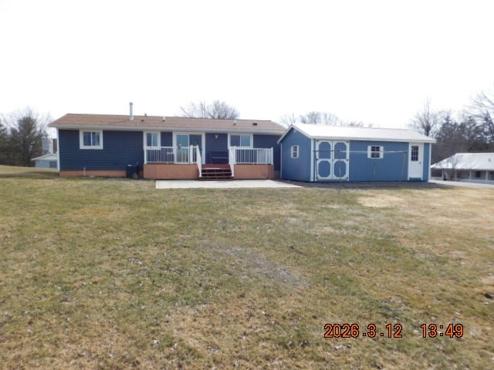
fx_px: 328
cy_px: 185
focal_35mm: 23
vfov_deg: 58.9
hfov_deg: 73.9
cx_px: 247
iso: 125
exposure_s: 1/1250
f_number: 3
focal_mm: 4
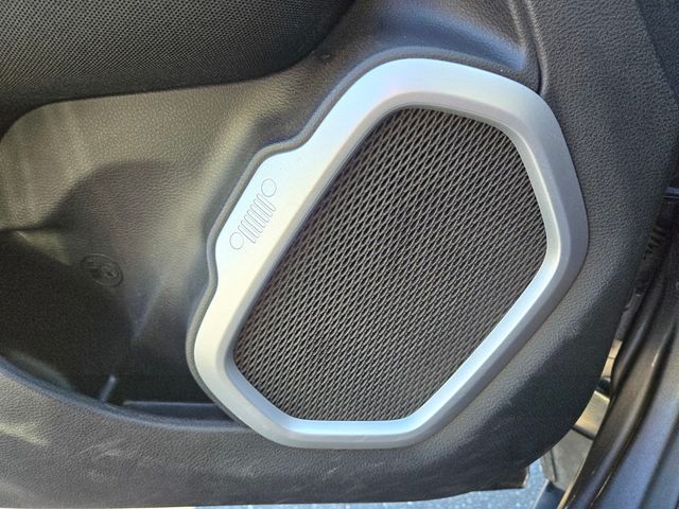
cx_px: 340
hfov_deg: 73.9
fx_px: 451
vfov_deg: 58.9
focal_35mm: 23
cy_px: 254
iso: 200
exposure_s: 1/180
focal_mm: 5.4
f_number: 1.8
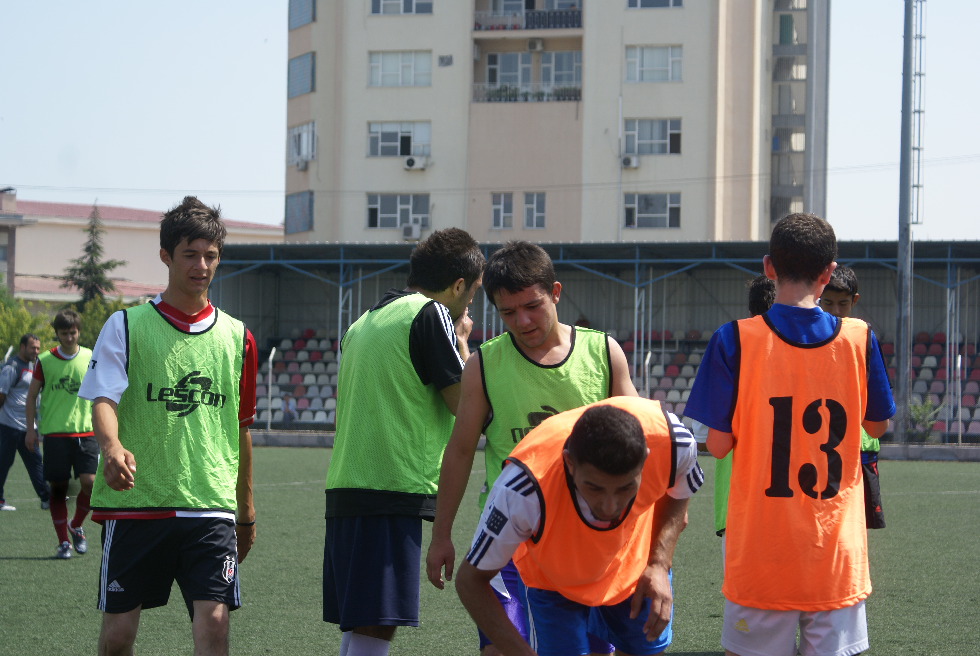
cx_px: 490
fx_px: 2862
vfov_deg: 13.1
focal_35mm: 105
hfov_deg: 19.4
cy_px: 328
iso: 100
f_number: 6.3
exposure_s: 1/320
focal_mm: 70
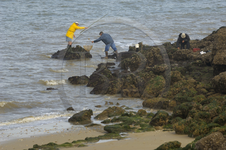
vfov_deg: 4.6
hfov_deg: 6.9
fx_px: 1881
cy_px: 75
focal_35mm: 300
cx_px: 113
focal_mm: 200
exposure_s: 1/160
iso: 100
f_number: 5.6
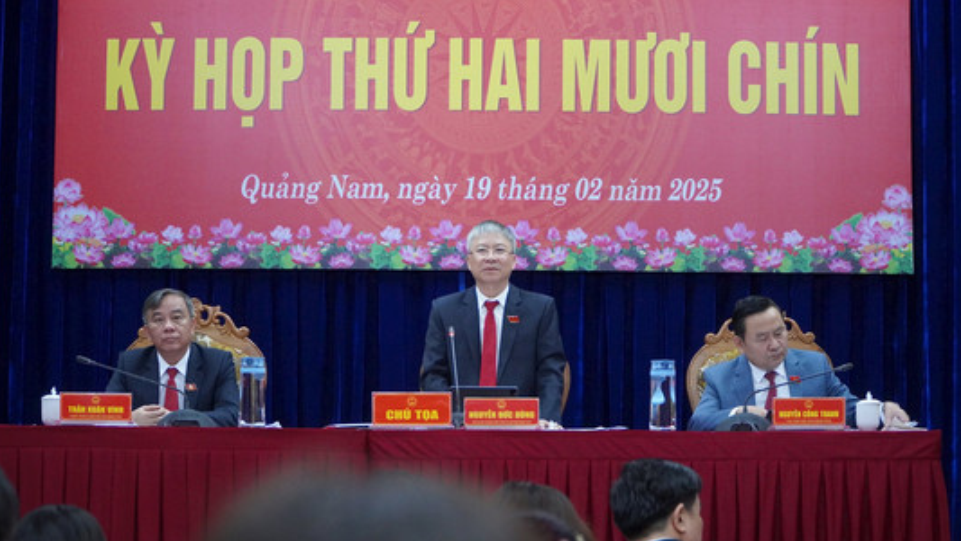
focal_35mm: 105
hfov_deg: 20.4
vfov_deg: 11.5
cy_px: 280
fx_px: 2676
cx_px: 481
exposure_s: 1/160
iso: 4000
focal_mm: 66
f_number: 4
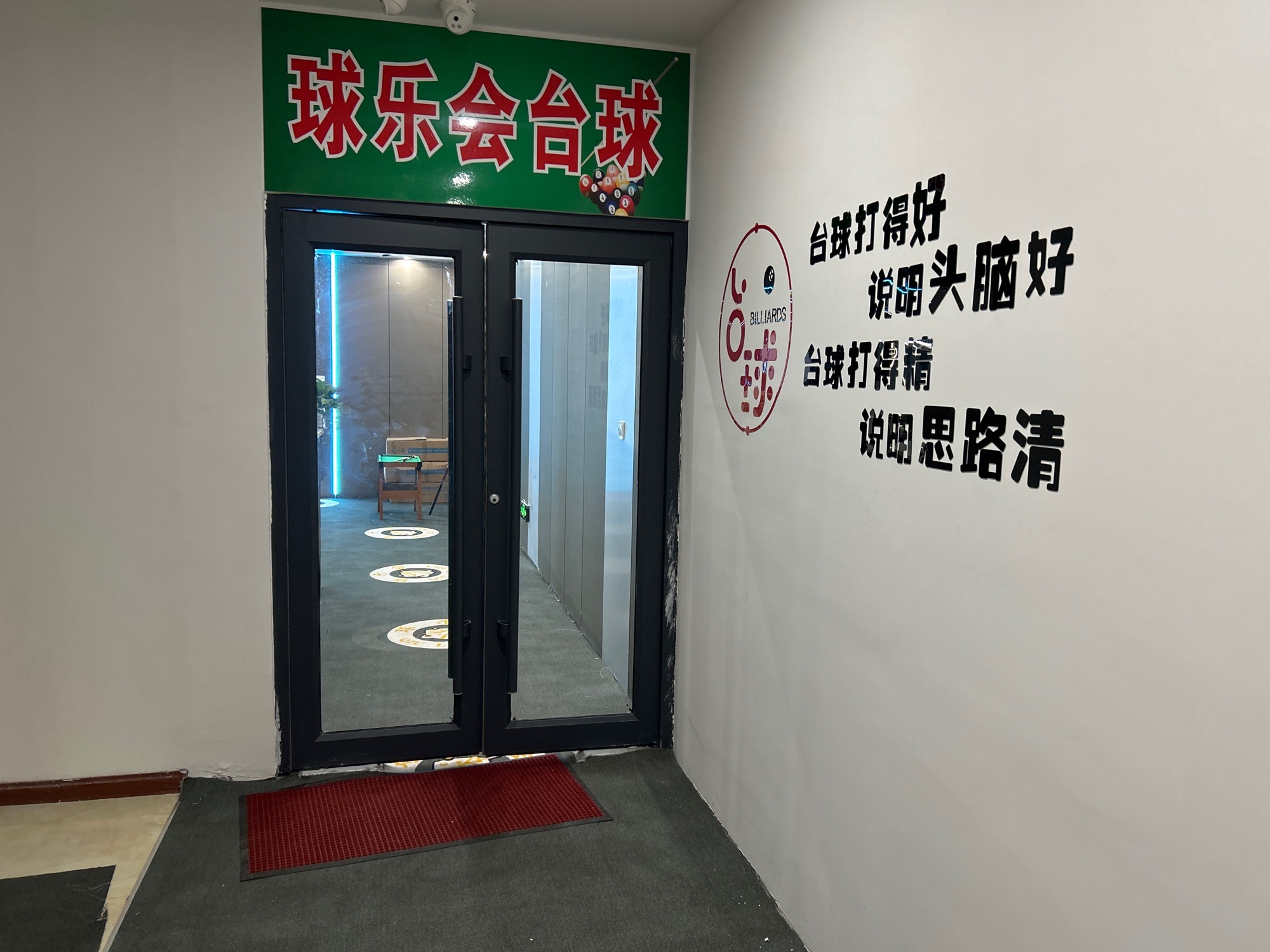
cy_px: 476
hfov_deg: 67.3
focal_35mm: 26
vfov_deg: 53.1
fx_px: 954
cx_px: 635
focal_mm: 5.7
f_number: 1.5
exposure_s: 1/50
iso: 250
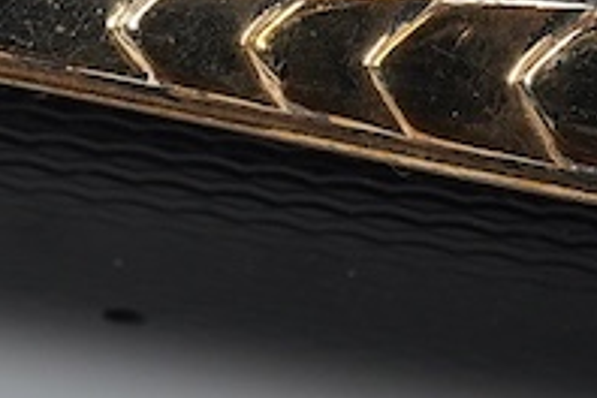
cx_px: 143
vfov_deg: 5.4
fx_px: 4245
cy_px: 33
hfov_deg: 8.0
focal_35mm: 256
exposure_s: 1/100
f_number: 18
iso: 400
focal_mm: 30
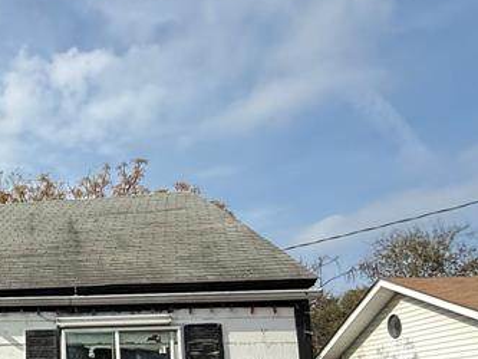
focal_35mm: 43
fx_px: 594
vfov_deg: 32.0
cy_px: 323
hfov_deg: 34.6
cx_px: -102
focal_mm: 2.22
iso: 50
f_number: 2.2
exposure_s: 1/2320
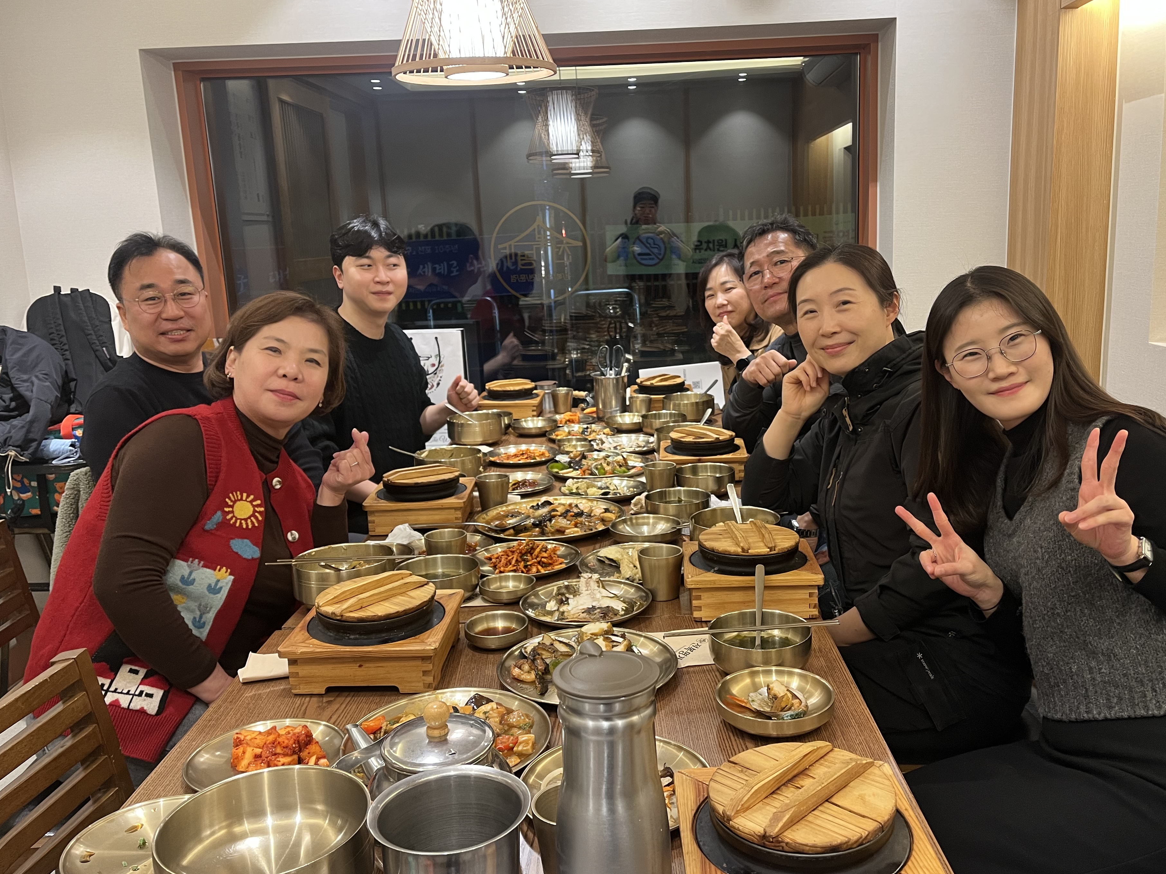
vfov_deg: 48.2
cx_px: 629
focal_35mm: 29
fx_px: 977
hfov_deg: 61.6
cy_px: 426
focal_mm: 5.1
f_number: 1.6
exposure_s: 1/60
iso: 200
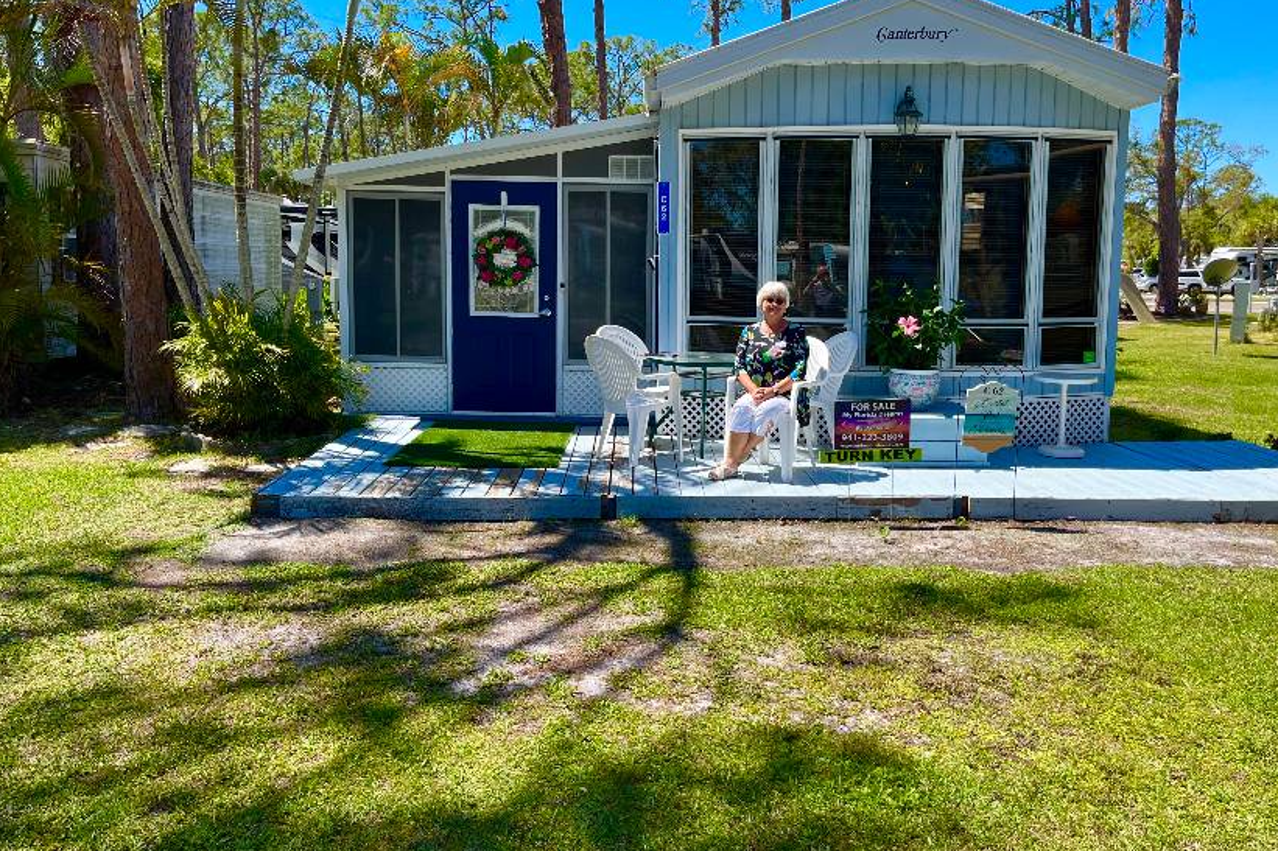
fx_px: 994
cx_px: 646
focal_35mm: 28
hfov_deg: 65.5
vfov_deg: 46.3
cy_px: 385
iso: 50
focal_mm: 5.1
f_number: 1.6
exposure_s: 1/1748
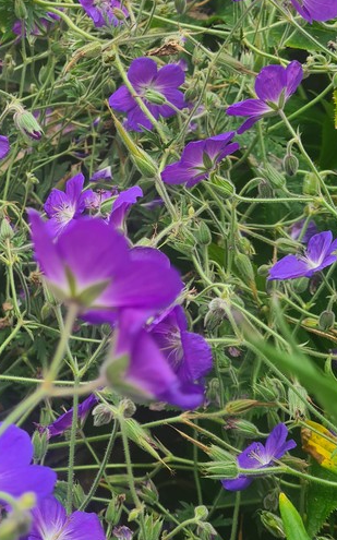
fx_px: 838
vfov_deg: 35.2
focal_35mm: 57
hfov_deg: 21.9
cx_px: 2
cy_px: 167
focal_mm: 5.4
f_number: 1.8
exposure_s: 1/894
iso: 50
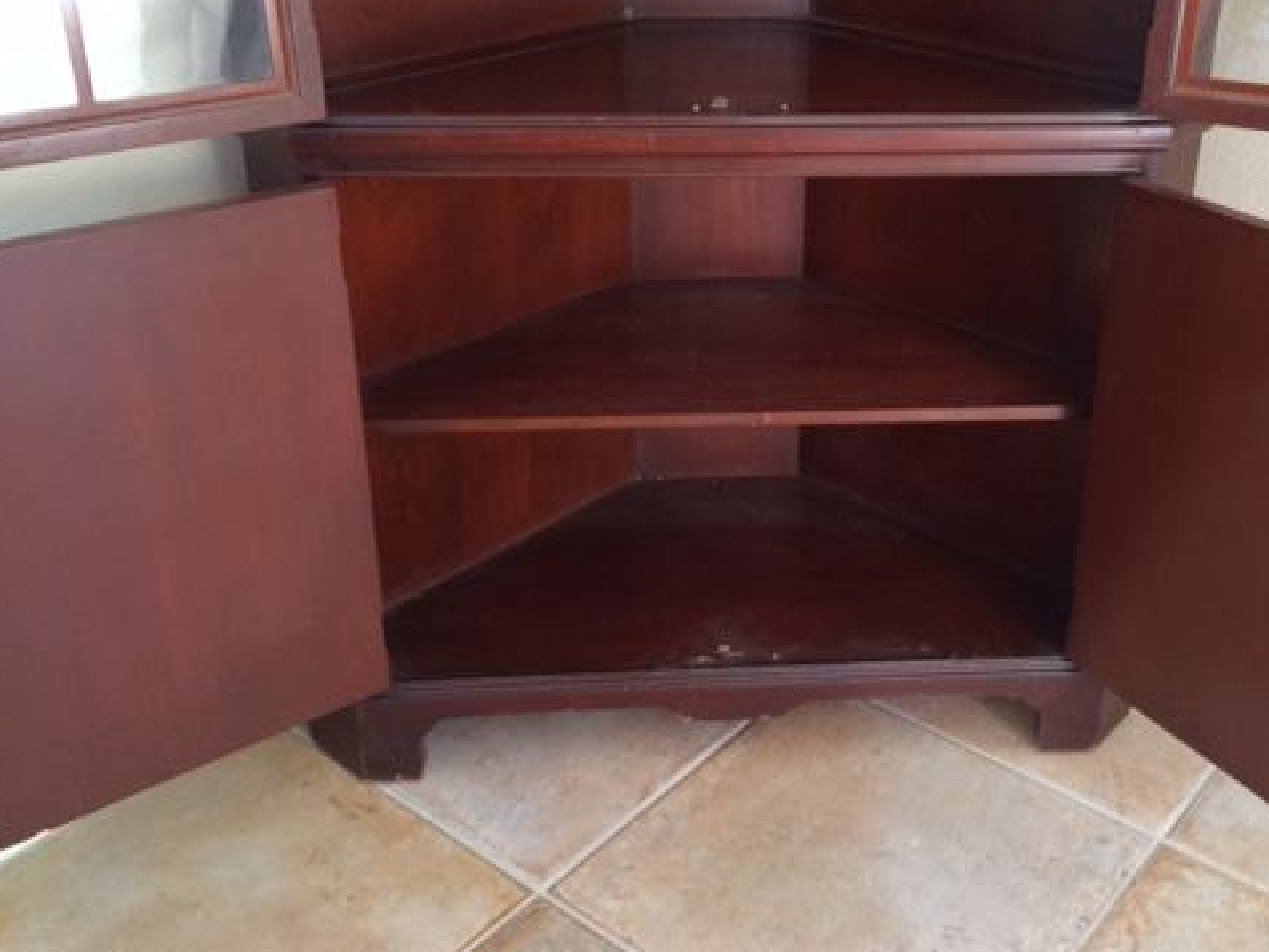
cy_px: 352
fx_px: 1430
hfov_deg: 47.5
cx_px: 773
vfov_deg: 36.6
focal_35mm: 39
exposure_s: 1/30
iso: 50
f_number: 2.2
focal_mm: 4.15
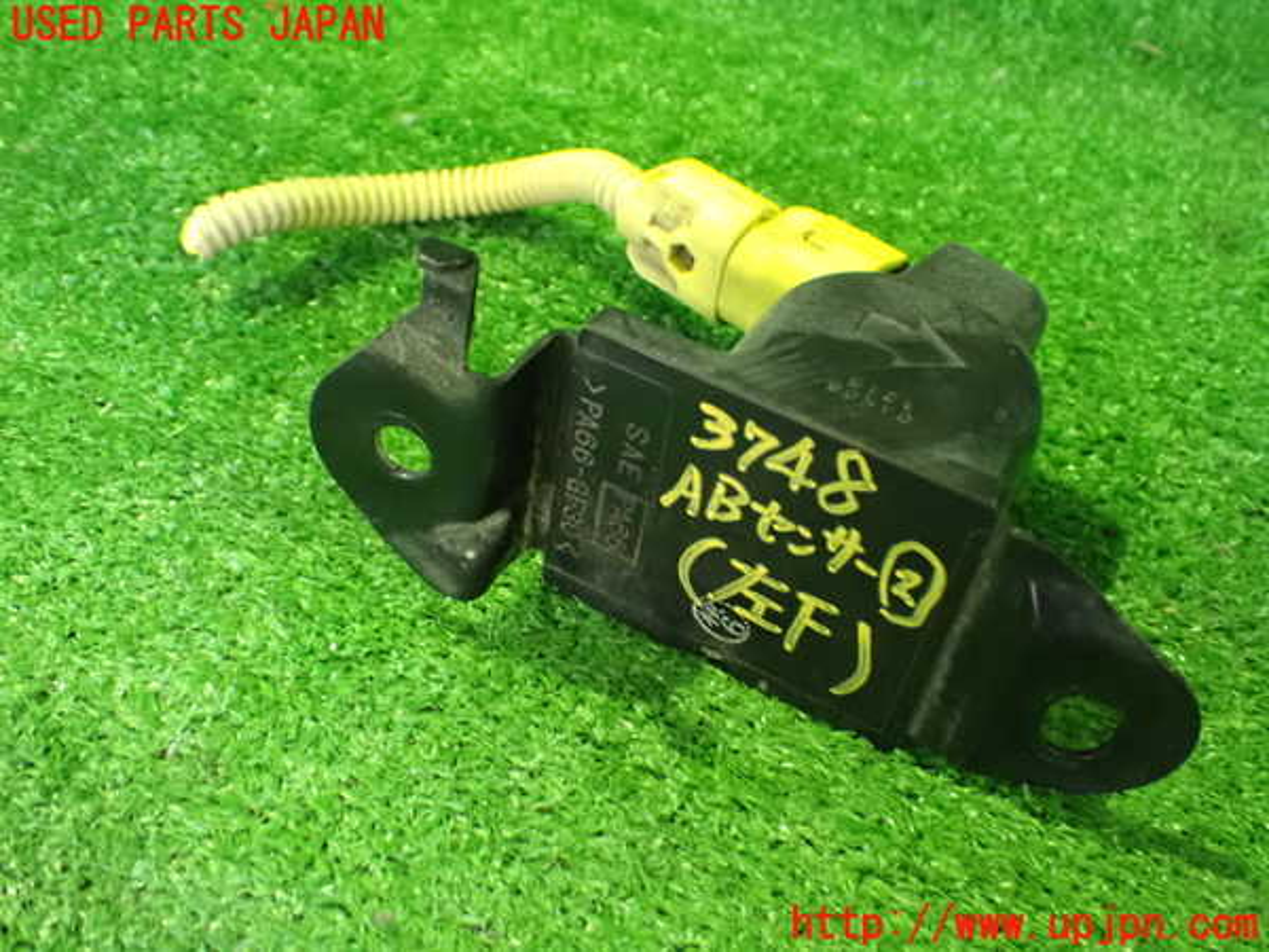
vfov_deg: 37.7
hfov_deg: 49.0
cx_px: 634
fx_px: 1393
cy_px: 476
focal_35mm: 38
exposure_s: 1/20
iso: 1600
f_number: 2.7
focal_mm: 6.83
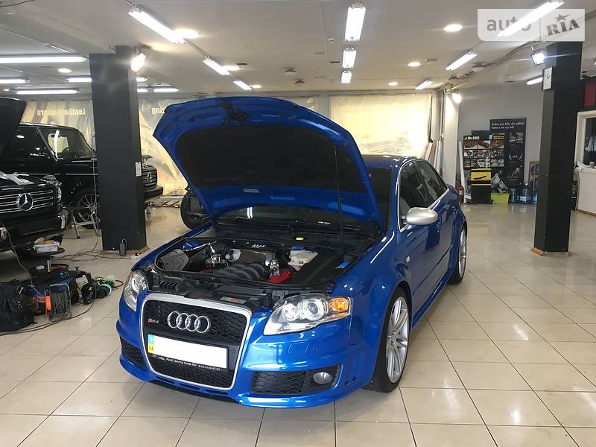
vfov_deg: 48.2
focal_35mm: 29
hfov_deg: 61.7
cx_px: 298
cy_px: 224
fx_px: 499
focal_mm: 4.2
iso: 32
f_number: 2.2
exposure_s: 1/33
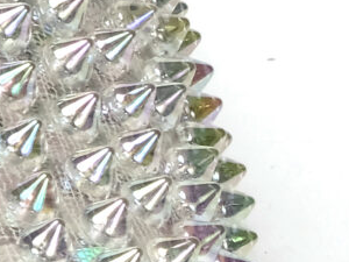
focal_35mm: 681
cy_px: -46
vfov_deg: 2.2
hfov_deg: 2.9
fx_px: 6866
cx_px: -557
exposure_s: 1/125
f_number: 18
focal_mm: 55
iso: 200
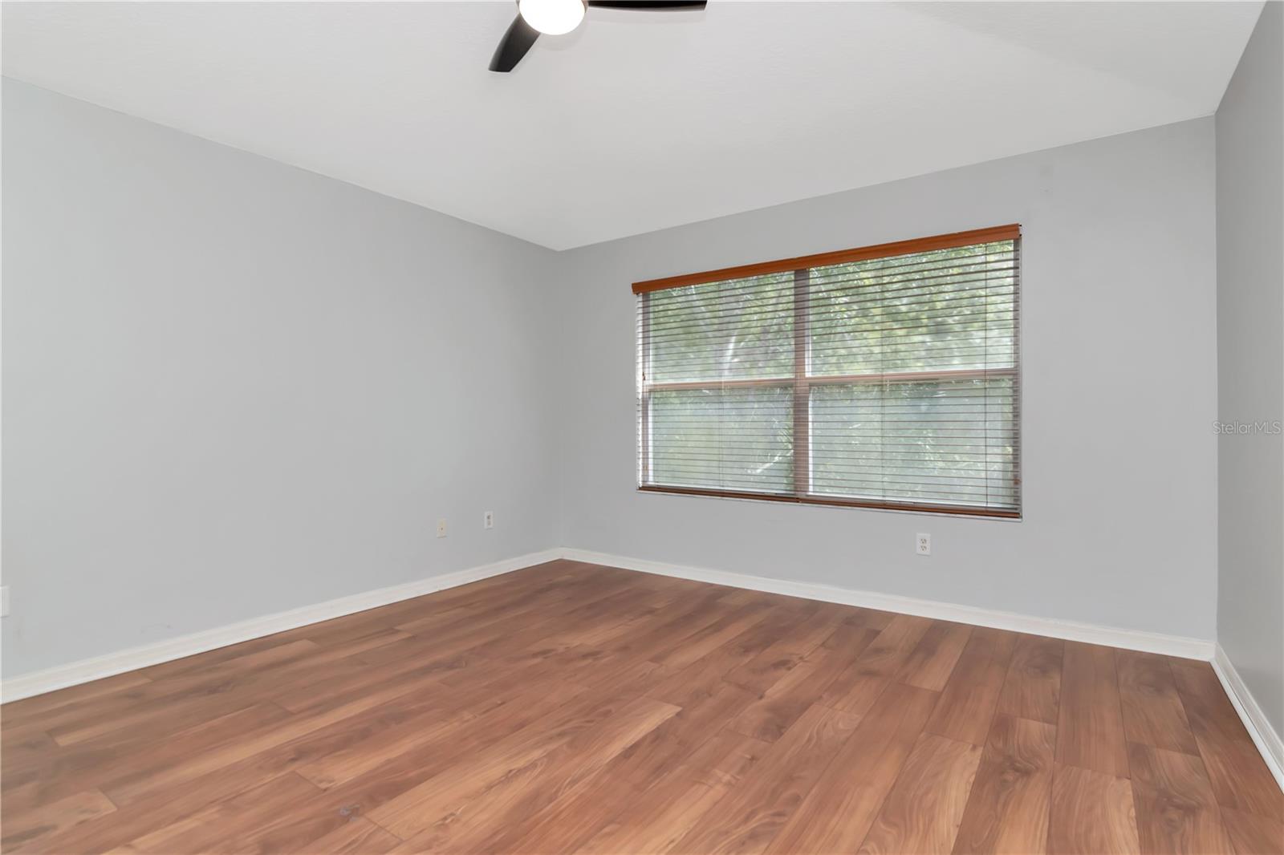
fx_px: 588
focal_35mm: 16
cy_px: 428
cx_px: 642
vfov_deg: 72.0
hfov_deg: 95.0
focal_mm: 11
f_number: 7.1
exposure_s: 1/100
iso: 800
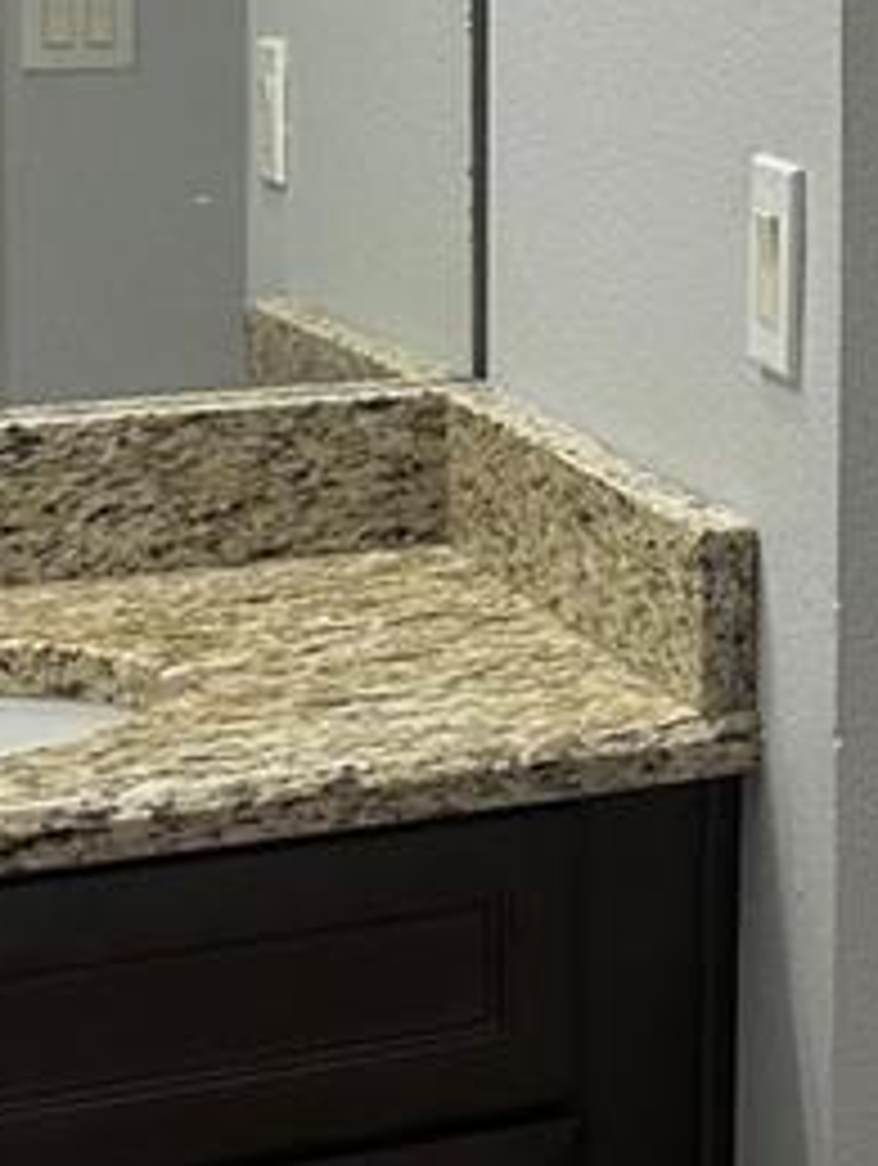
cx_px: 1634
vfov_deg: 17.3
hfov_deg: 12.2
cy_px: -9
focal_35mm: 111
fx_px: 3745
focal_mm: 6.86
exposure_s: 1/60
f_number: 1.78
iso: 160
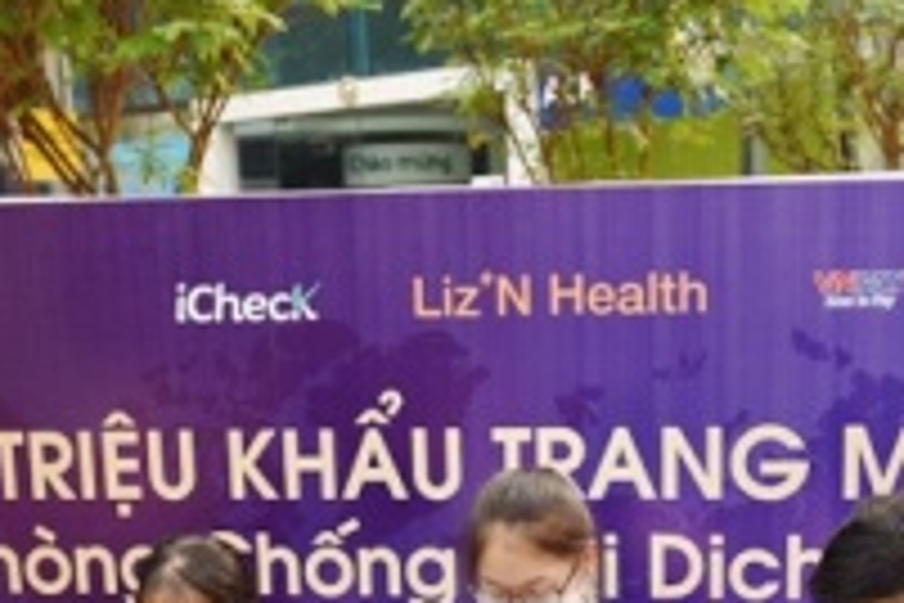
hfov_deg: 29.2
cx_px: 526
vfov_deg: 19.1
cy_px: 637
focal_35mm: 69
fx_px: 1733
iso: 400
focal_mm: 31
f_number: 4.5
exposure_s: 1/640
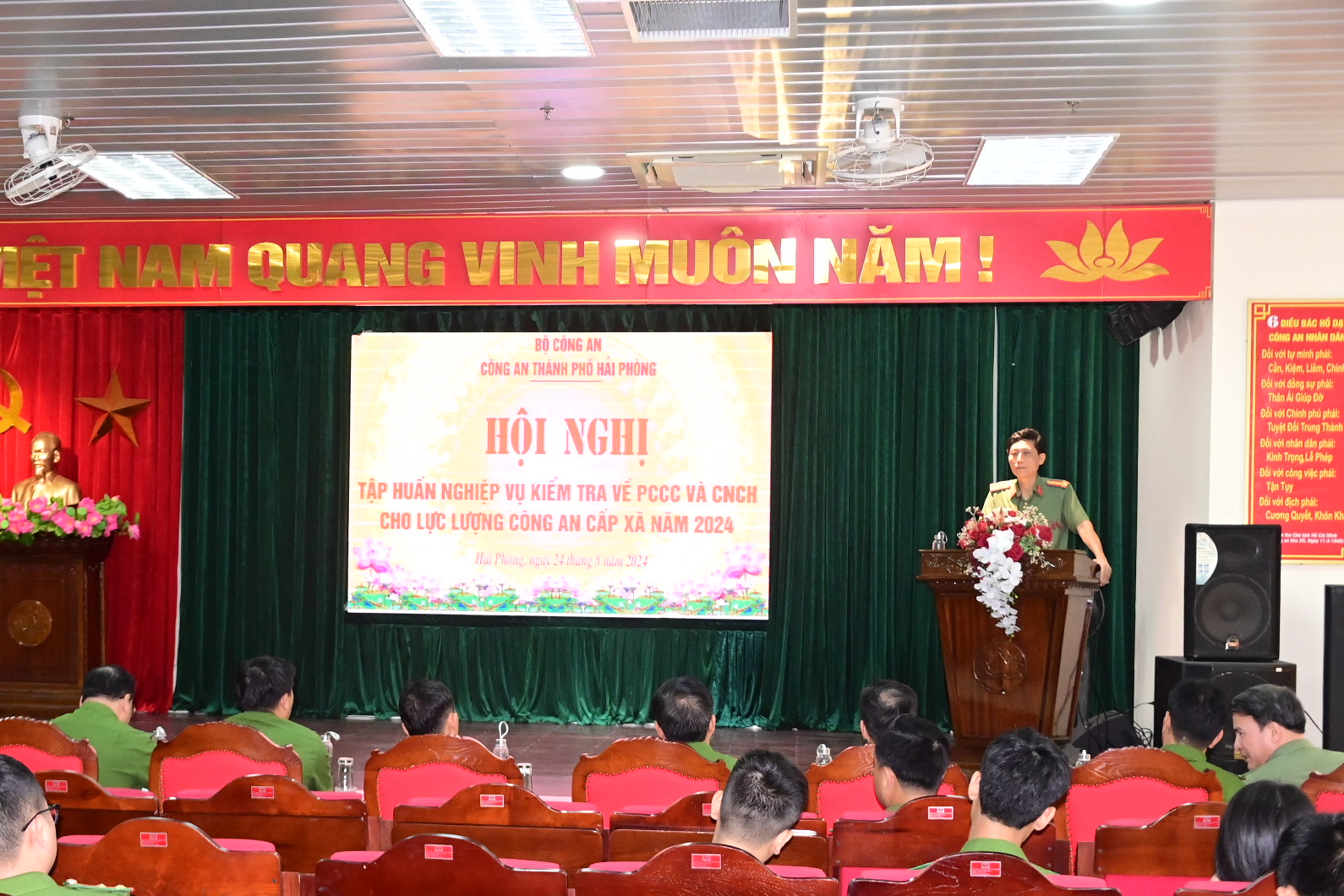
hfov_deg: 38.0
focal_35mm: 52
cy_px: 528
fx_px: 1941
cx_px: 520
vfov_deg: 26.0
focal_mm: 28
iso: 3200
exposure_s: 1/200
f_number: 4
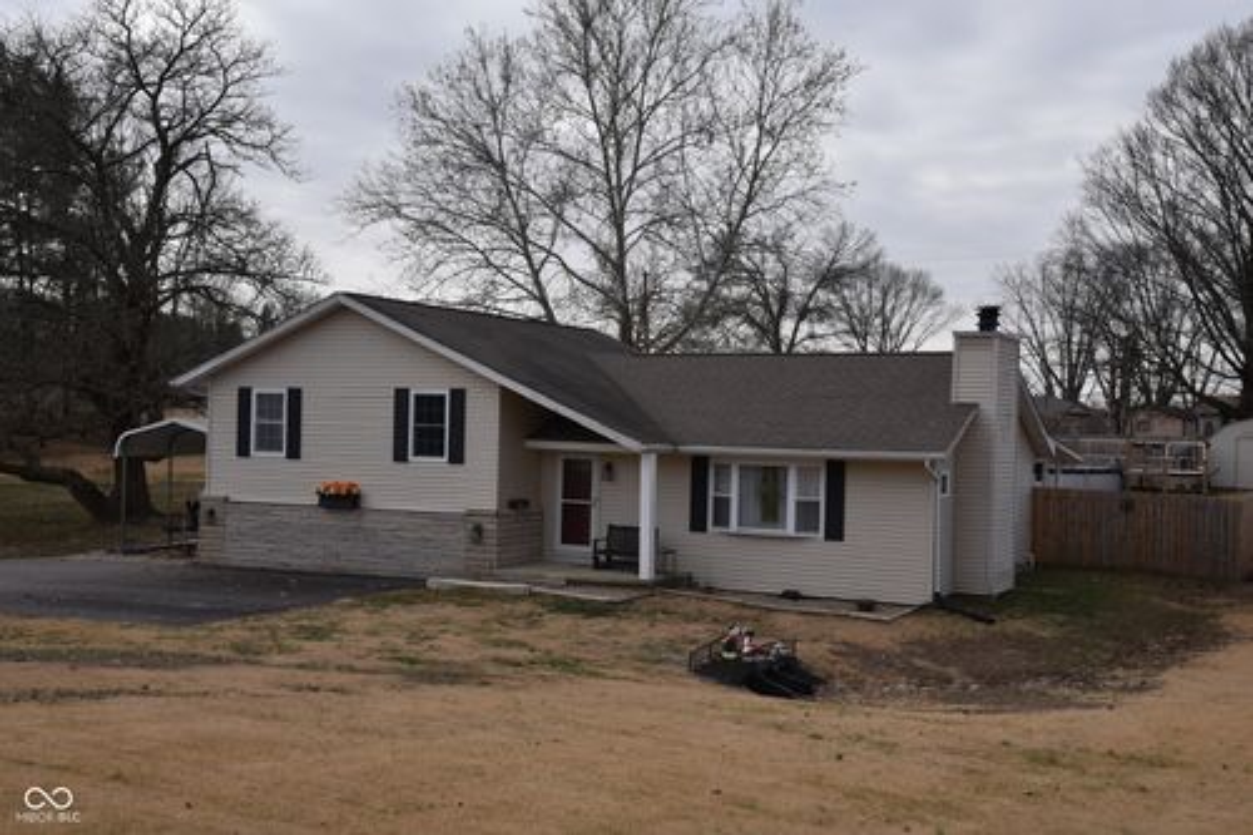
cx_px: 626
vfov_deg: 33.4
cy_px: 418
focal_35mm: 40
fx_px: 1392
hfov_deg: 48.5
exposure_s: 1/500
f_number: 11
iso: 500
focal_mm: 40
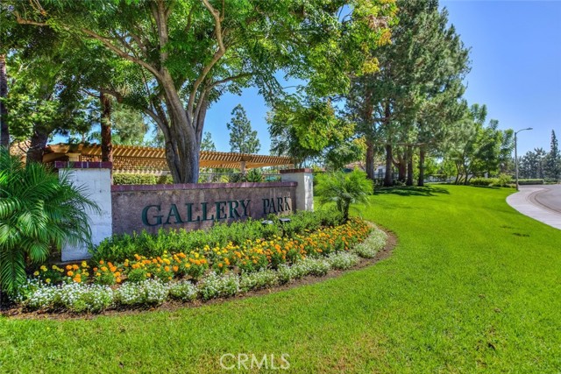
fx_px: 343
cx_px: 280
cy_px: 187
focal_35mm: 22
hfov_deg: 78.6
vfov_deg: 57.3
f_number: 4
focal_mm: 22
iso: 500
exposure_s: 1/5000
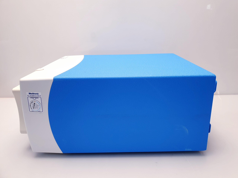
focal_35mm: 26
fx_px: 179
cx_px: 119
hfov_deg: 67.3
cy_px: 89
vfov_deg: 53.1
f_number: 2.4
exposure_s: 1/50
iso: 64
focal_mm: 4.3
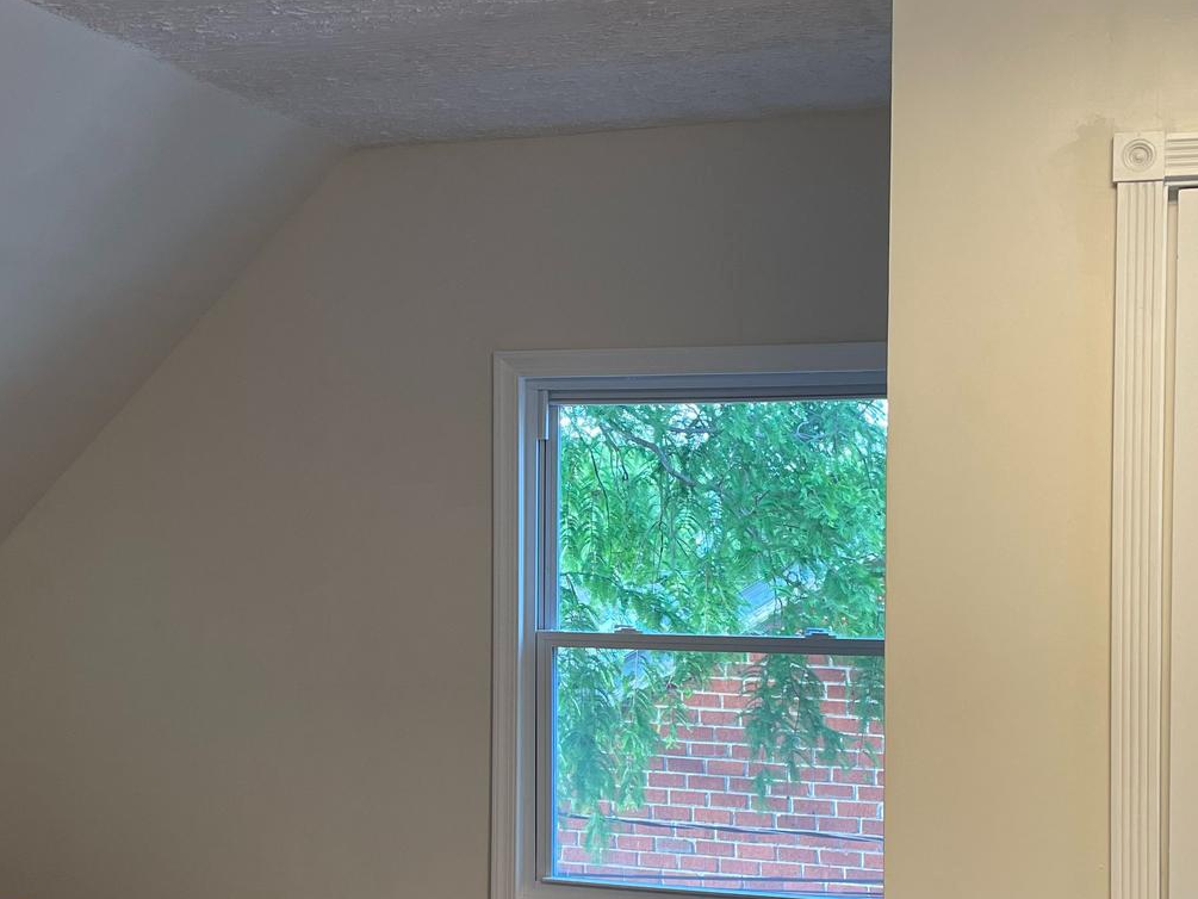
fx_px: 1834
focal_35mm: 53
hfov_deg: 36.1
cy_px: 547
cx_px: 514
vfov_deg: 27.5
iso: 100
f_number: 1.6
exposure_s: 1/120
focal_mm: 4.2
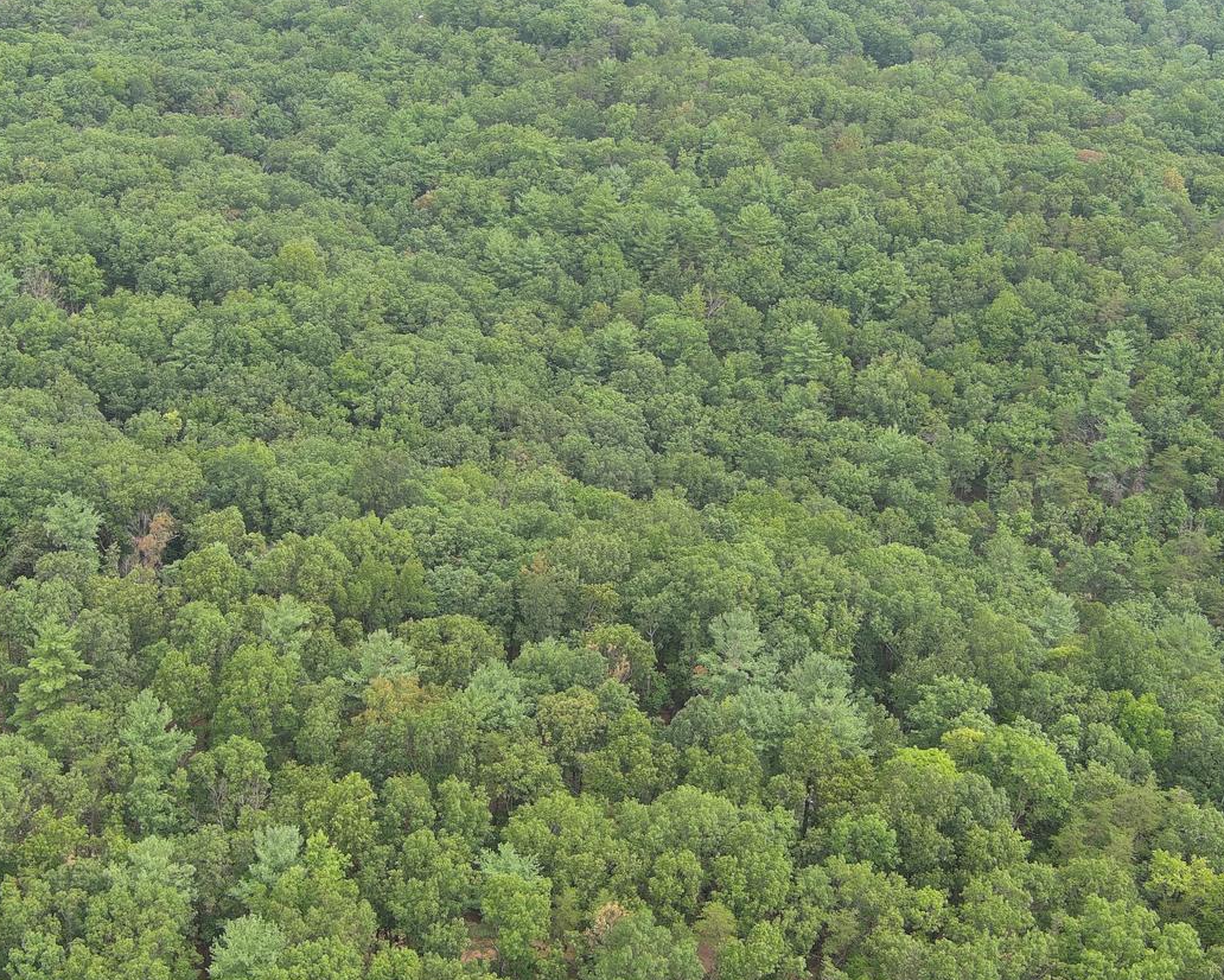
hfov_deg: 34.7
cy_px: 435
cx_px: 556
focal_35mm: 54
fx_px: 1957
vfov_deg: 28.1
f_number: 2.8
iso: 100
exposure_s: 1/213
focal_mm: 10.57
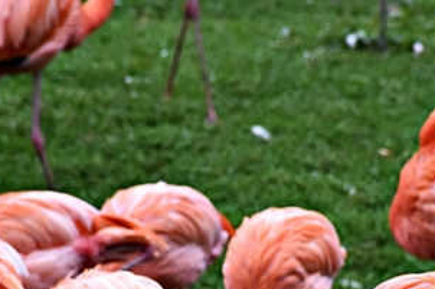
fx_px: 8610
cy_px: 399
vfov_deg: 1.9
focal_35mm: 713
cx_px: 295
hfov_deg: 2.9
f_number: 5.6
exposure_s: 1/800
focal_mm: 140
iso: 800
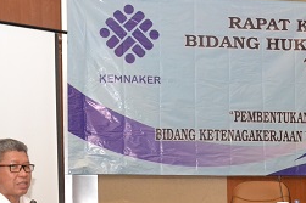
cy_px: 225
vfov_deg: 14.5
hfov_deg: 22.1
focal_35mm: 92
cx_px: 200
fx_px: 781
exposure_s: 1/60
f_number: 5.6
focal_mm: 22
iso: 3200
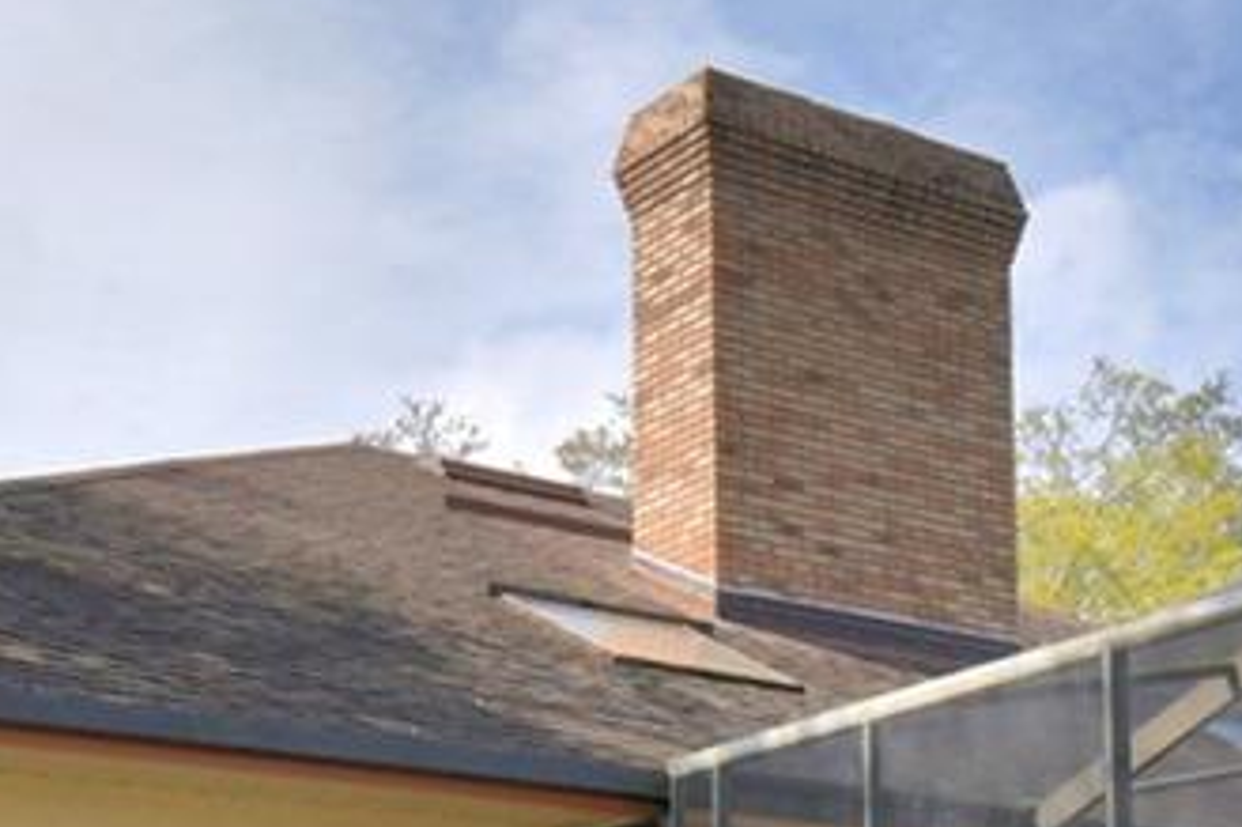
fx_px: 2517
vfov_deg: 17.5
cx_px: 895
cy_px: 1069
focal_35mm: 73
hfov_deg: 27.4
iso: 100
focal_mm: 10
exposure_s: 1/250
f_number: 9
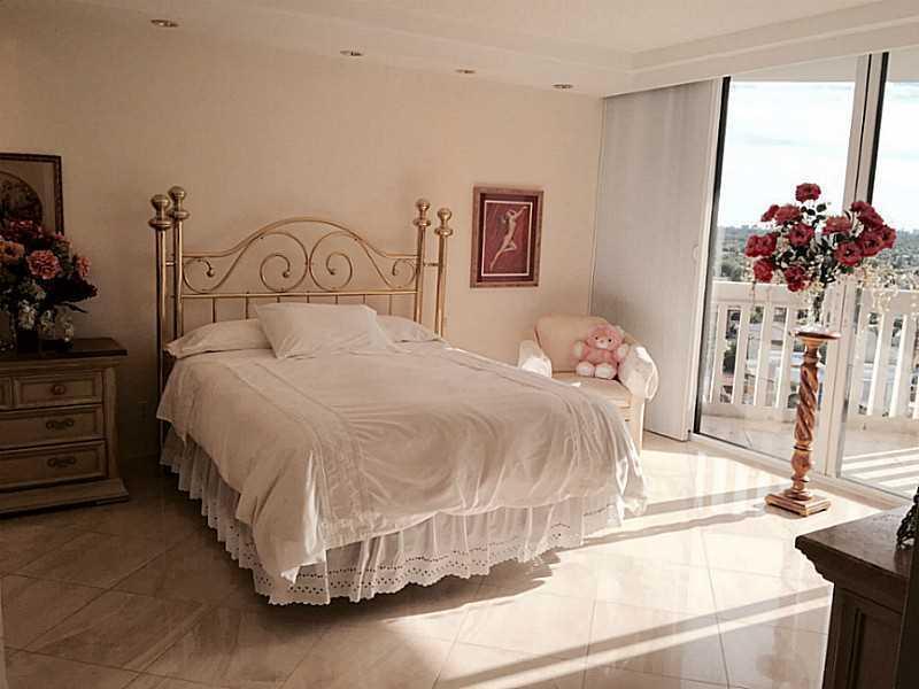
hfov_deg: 61.7
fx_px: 770
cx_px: 460
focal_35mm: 29
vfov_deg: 48.2
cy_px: 344
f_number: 2.2
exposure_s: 1/775
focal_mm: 4.15
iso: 32
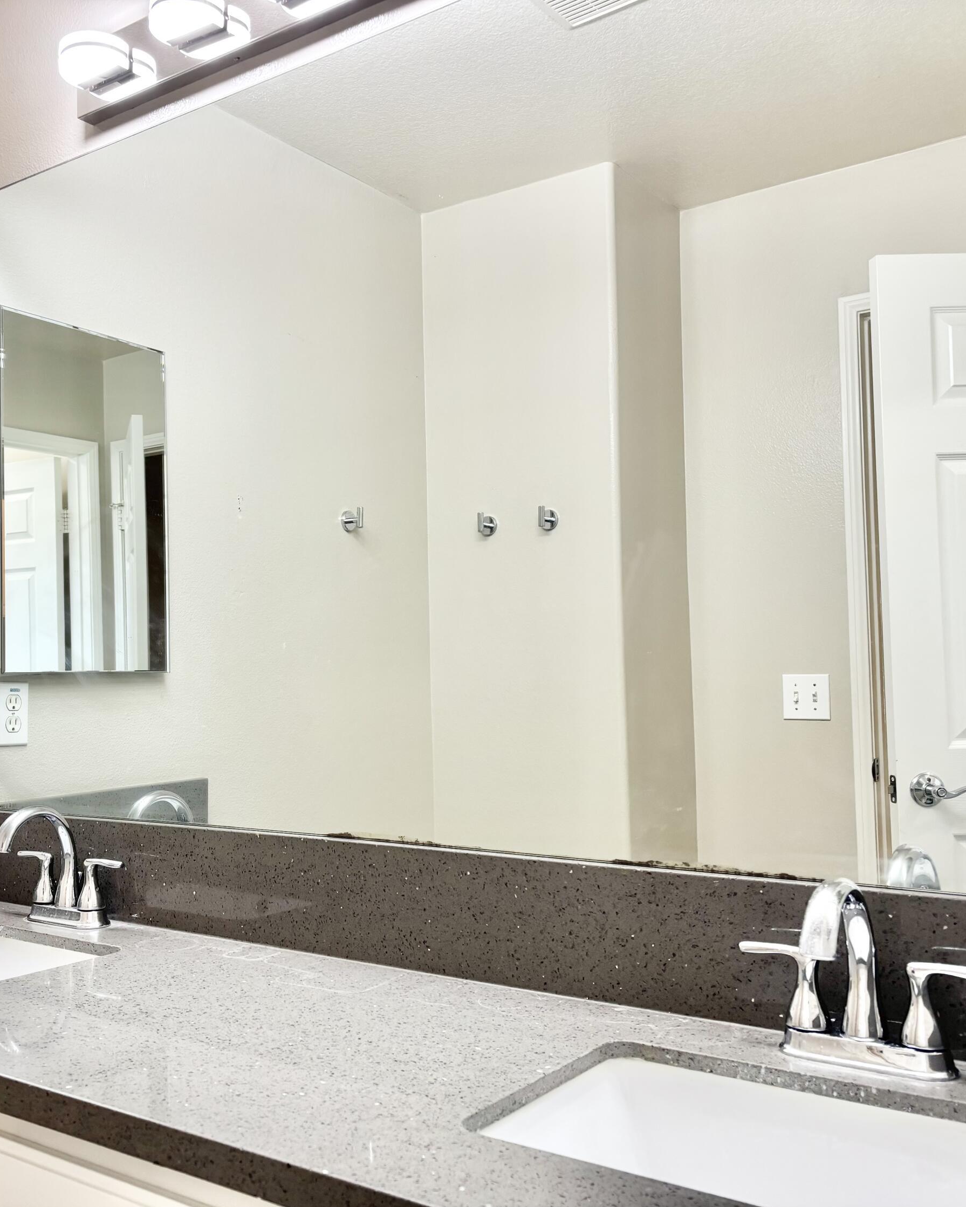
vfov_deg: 52.8
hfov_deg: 42.9
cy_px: 605
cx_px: 347
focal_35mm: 34
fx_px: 1215
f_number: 1.6
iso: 80
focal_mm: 5.96
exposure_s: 1/60
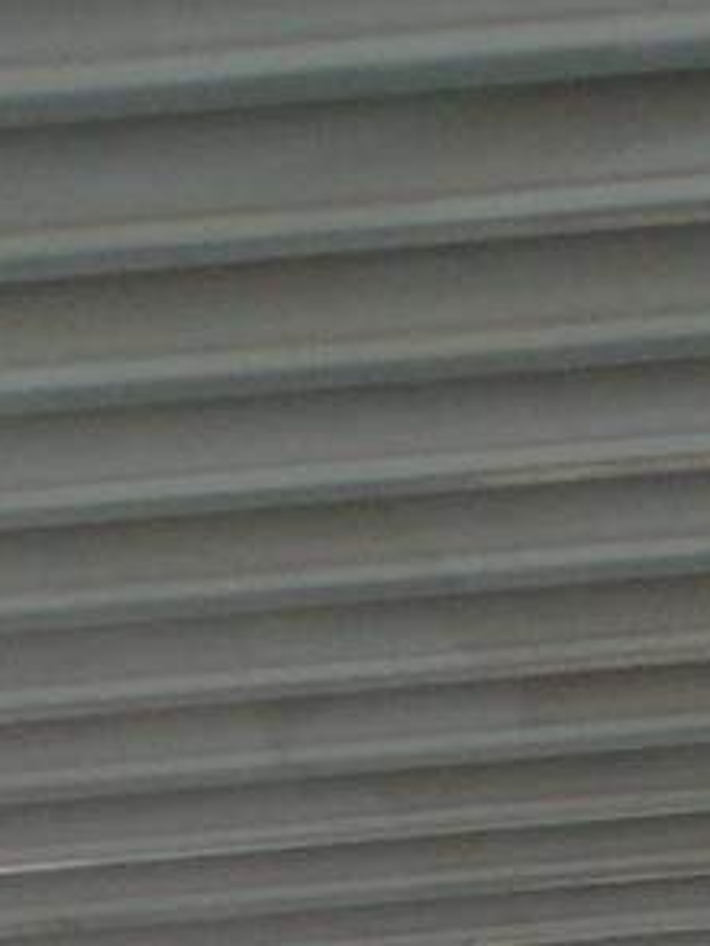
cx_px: 1218
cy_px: 2131
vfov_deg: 12.3
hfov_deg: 10.6
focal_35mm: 133
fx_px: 3635
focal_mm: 4.6
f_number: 3.2
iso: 100
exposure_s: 1/80
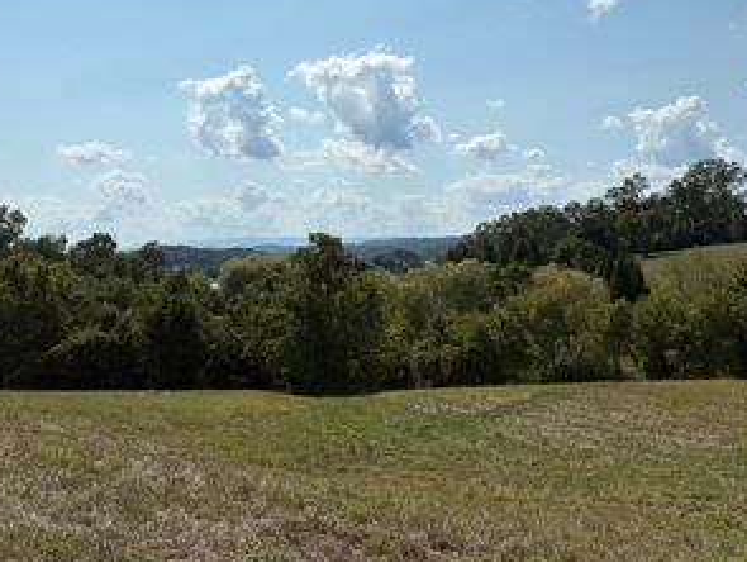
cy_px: 168
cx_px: 430
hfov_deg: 42.8
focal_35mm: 44
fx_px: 951
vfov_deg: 32.5
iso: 50
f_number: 1.6
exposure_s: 1/11905
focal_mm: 5.96
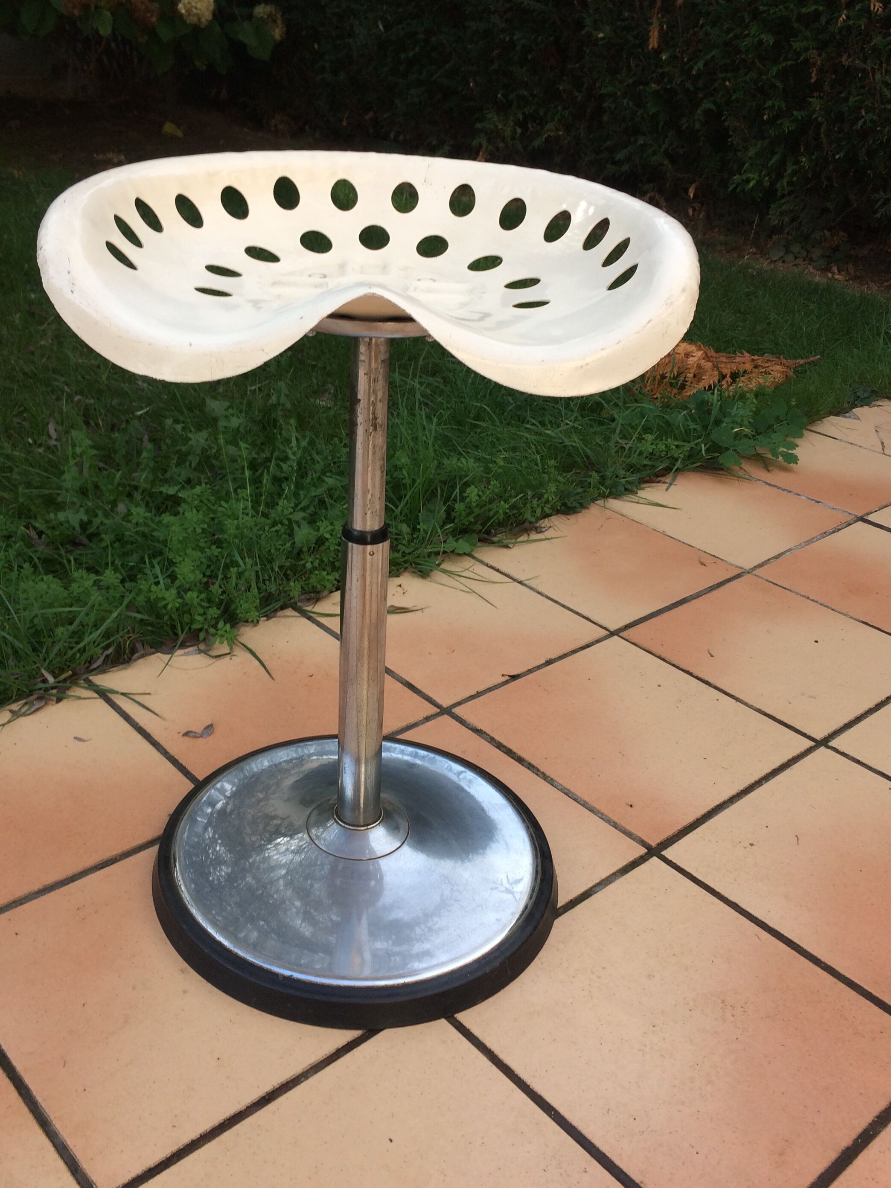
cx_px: 396
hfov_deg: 41.7
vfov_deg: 53.9
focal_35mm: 34
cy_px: 560
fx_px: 1167
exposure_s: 1/287
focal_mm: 4.15
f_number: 2.2
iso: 32
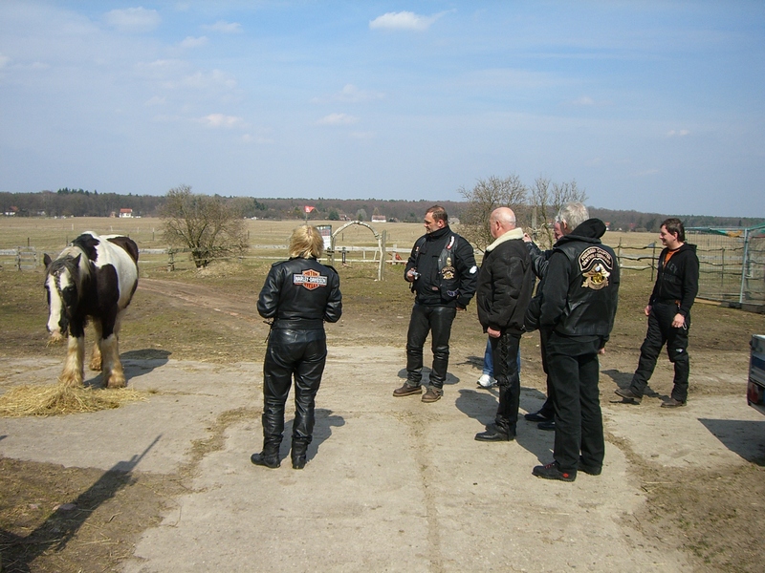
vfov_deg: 37.7
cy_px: 286
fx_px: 840
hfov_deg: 49.0
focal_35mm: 38
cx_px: 382
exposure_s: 1/640
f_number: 4.3
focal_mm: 6.2
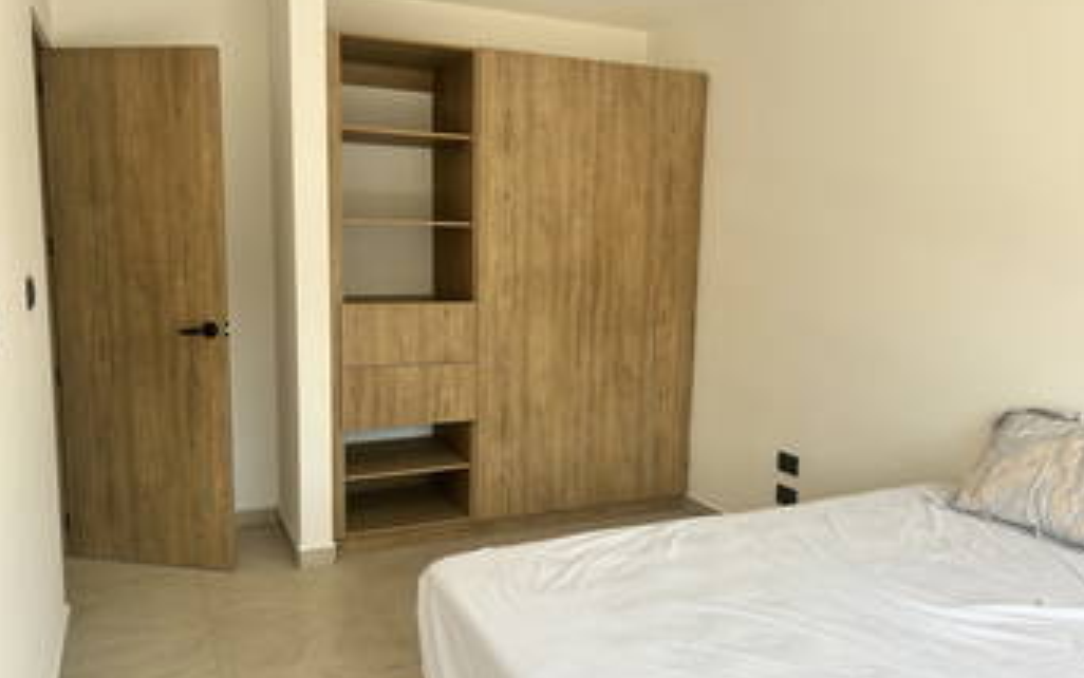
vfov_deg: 43.2
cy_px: 358
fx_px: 857
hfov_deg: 64.6
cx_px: 558
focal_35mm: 29
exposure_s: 1/611
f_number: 1.5
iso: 50
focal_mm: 5.7
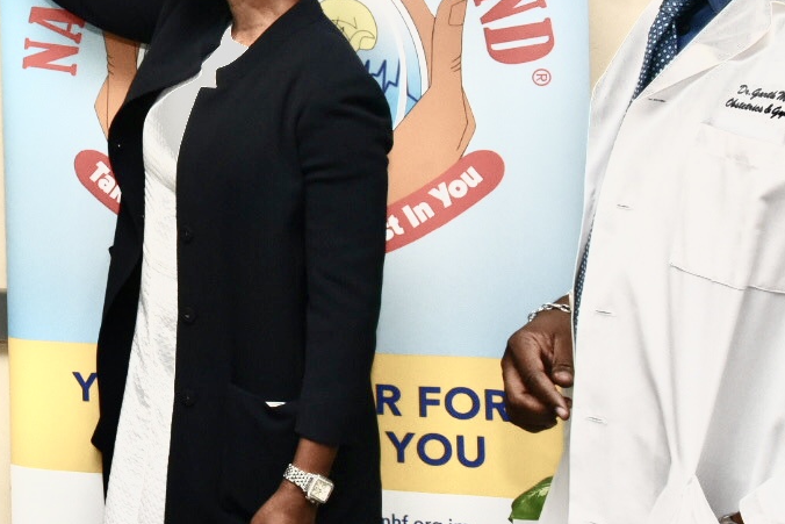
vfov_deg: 14.8
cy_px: 38
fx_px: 1985
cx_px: -69
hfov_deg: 21.3
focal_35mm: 91
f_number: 10
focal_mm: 38
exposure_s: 1/125
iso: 4000
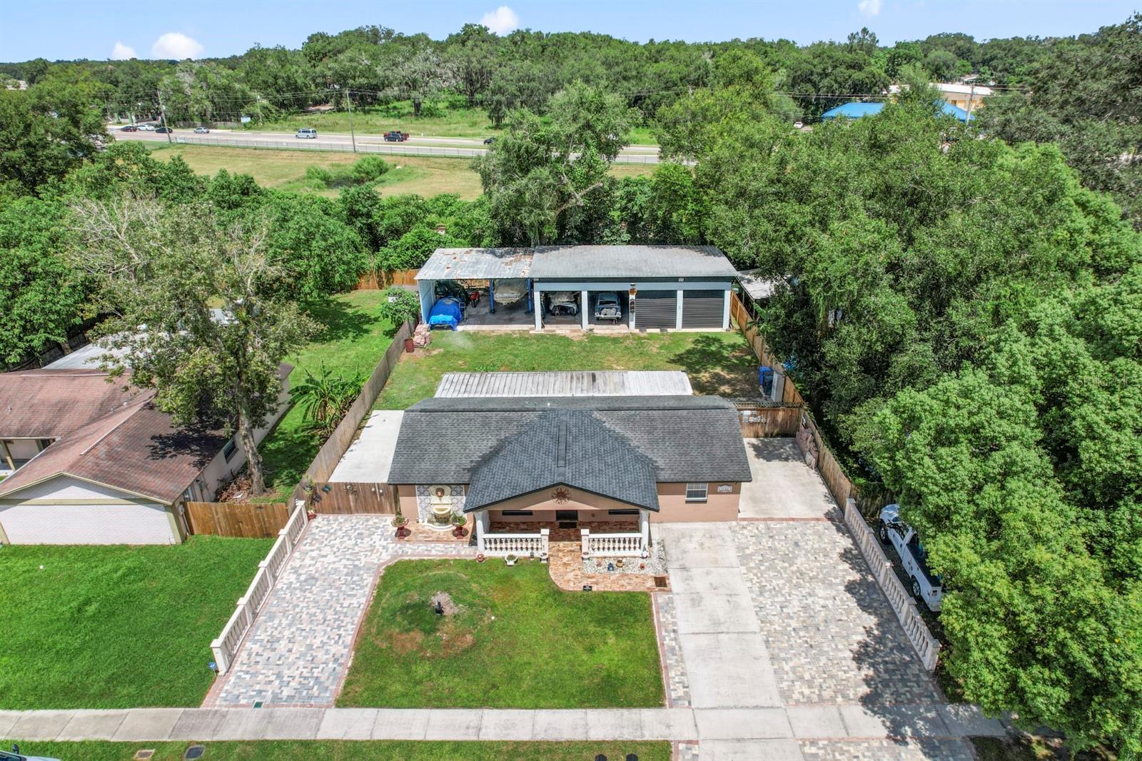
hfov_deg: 78.6
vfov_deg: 57.2
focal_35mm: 22
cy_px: 380
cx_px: 571
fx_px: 698
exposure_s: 1/2000
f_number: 2.8
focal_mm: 8.38
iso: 100
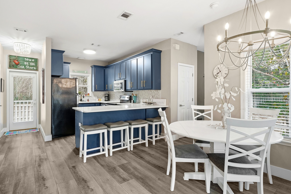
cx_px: 142
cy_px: 93
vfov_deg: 67.4
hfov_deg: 90.0
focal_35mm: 18
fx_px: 146
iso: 400
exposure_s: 1/80
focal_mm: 17
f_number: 9
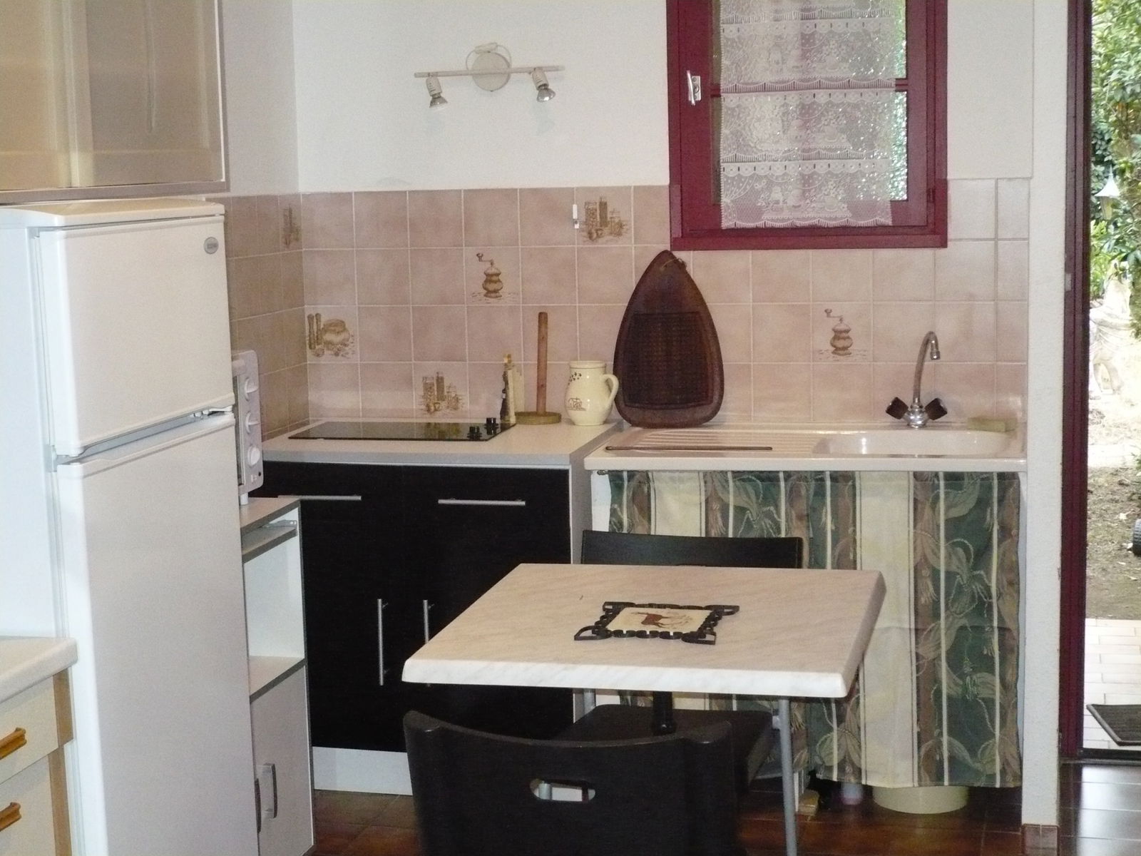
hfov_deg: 32.2
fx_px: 1978
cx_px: 570
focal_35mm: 60
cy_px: 428
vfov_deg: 24.4
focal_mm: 9.9
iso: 640
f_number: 3.7
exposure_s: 1/30
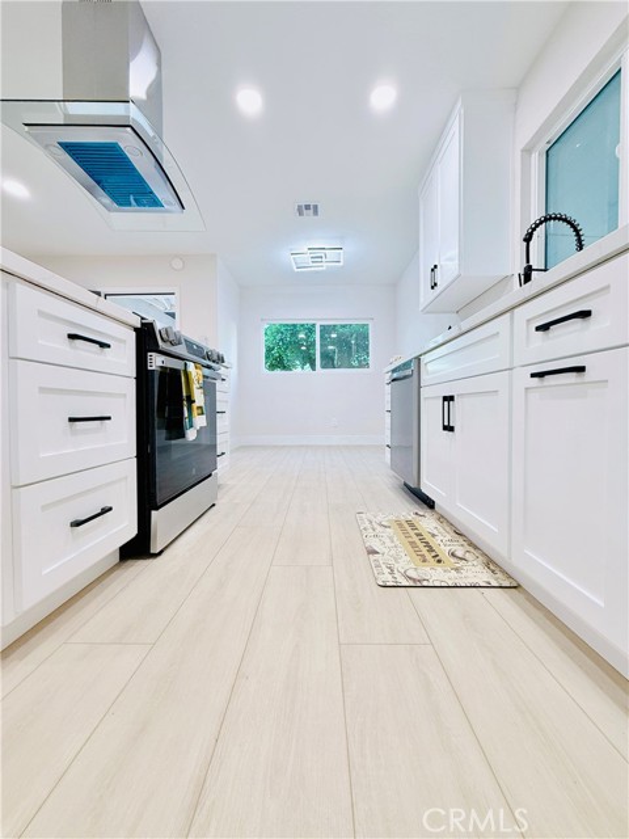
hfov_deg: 85.7
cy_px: 420
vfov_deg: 102.1
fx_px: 339
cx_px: 314
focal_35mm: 14
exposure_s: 1/101
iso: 200
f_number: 2.2
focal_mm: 2.22
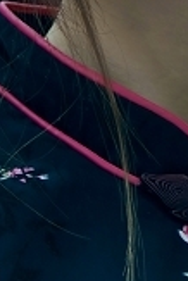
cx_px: 328
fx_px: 5760
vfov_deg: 2.8
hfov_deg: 1.9
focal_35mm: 737
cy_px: -17
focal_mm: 100
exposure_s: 1/50
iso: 100
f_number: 3.5
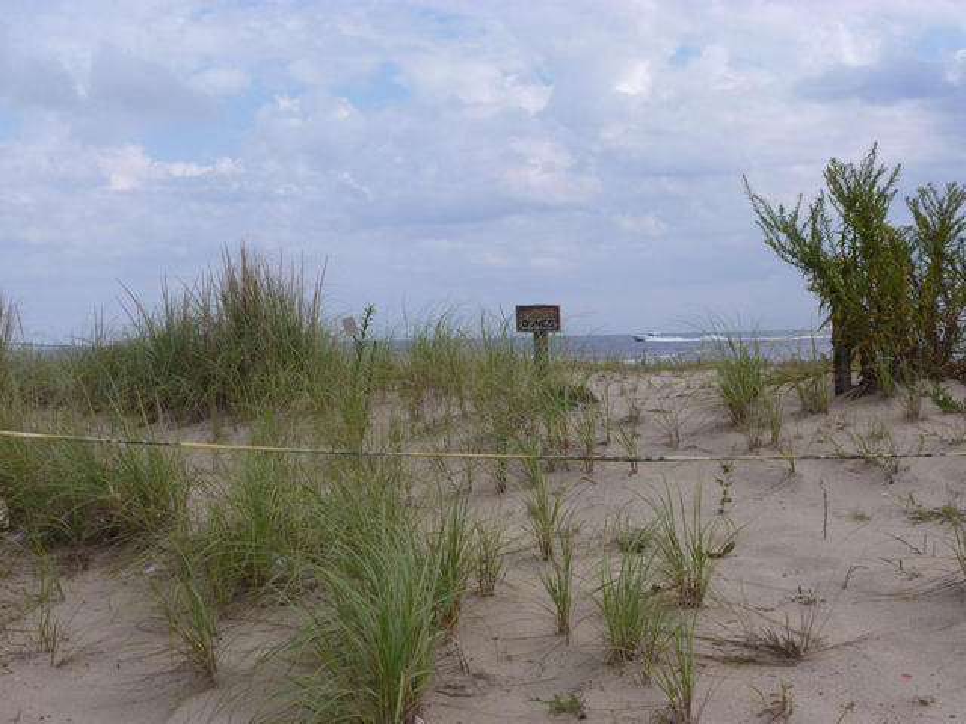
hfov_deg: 36.8
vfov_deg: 28.0
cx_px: 483
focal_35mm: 52
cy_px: 362
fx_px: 1451
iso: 100
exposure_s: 1/500
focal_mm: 9.4
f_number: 5
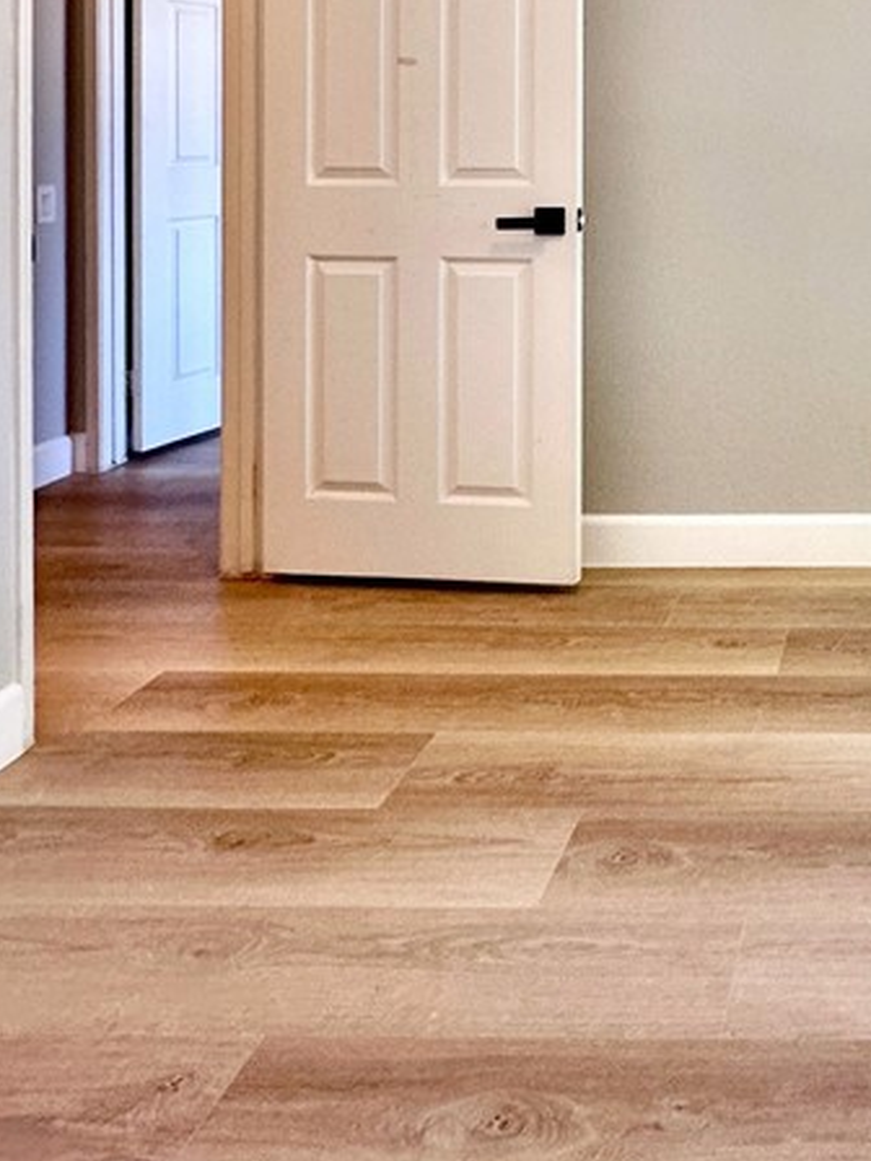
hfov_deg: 39.5
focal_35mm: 32
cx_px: 850
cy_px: 153
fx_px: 1074
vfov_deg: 51.3
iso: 125
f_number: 2.2
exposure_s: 1/120
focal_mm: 2.22
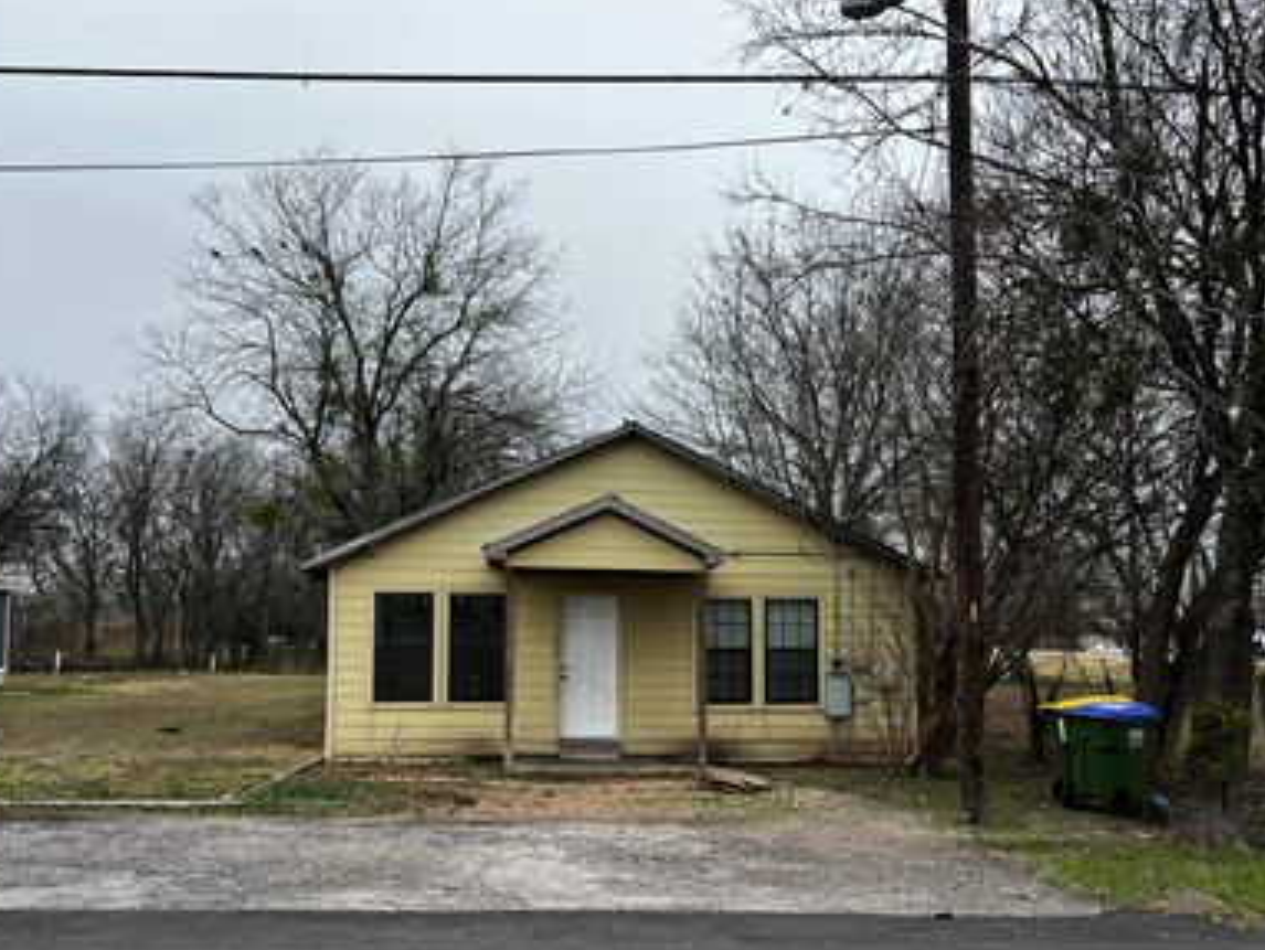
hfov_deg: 53.9
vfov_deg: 41.6
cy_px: 581
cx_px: 672
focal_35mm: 34
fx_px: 1243
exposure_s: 1/1159
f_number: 1.5
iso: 50
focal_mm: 5.7
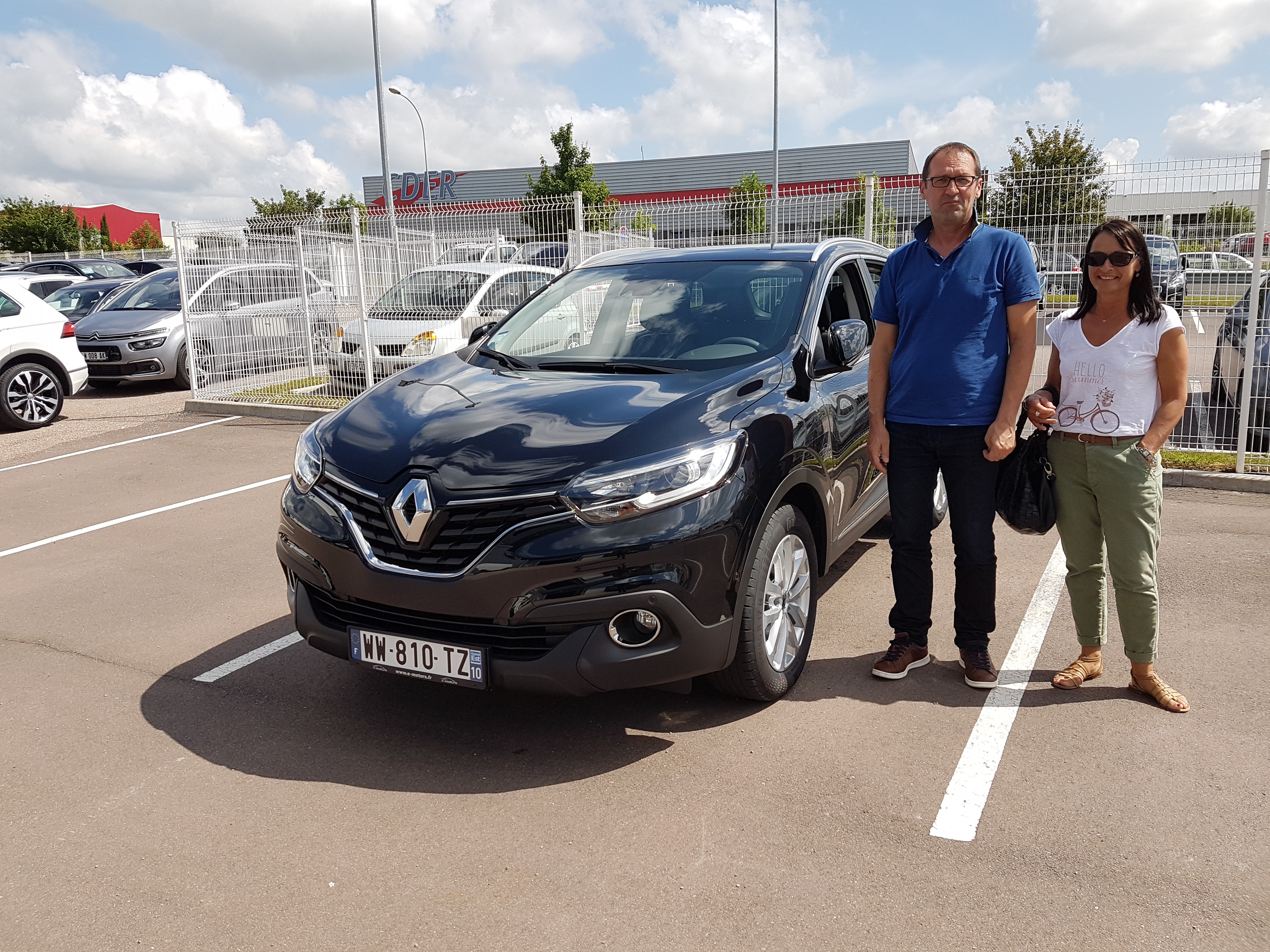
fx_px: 954
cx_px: 635
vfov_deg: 53.1
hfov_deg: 67.3
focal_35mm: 26
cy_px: 476
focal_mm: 4.2
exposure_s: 1/1824
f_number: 1.7
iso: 40
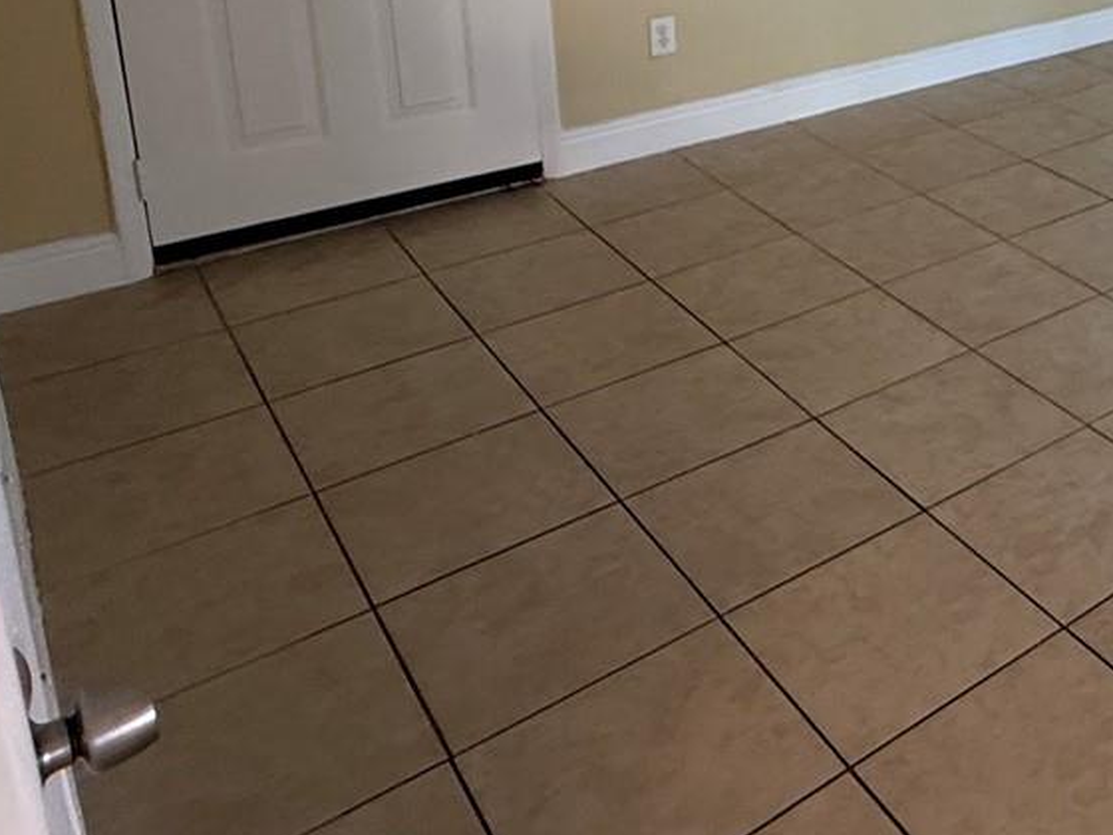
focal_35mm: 40
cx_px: 1181
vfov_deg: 32.2
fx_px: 1286
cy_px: -56
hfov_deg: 39.5
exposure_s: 1/60
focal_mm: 2.22
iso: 200
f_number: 2.2
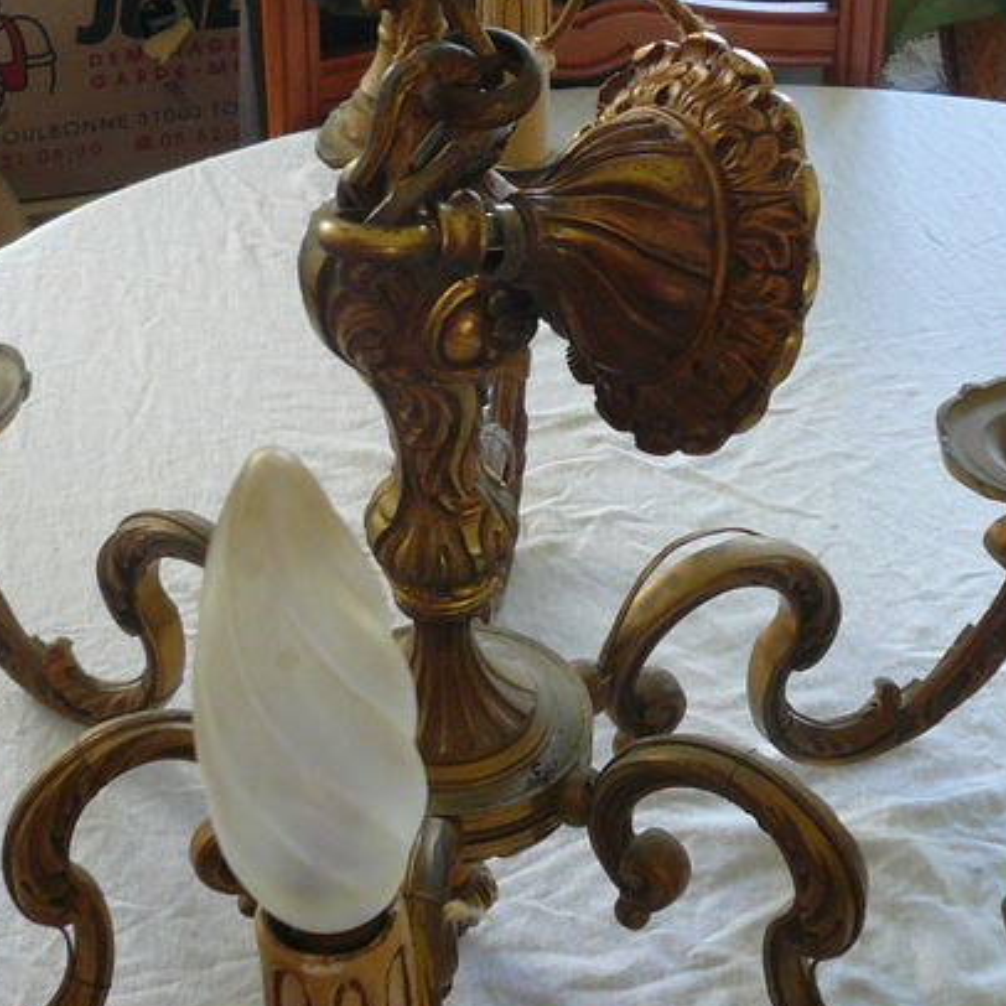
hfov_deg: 28.0
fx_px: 2006
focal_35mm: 61
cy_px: 426
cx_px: 369
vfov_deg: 28.1
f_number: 2.8
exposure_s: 1/20
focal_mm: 4.6
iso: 100
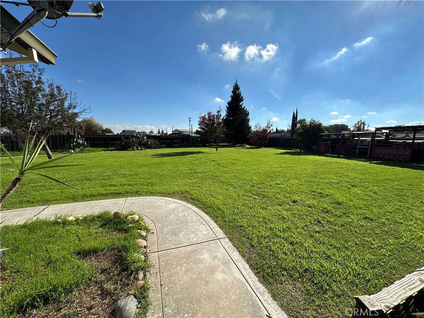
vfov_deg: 85.7
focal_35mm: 14
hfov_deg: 102.1
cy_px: 159
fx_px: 171
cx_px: 212
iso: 50
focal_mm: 2.22
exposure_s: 1/2959
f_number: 2.2
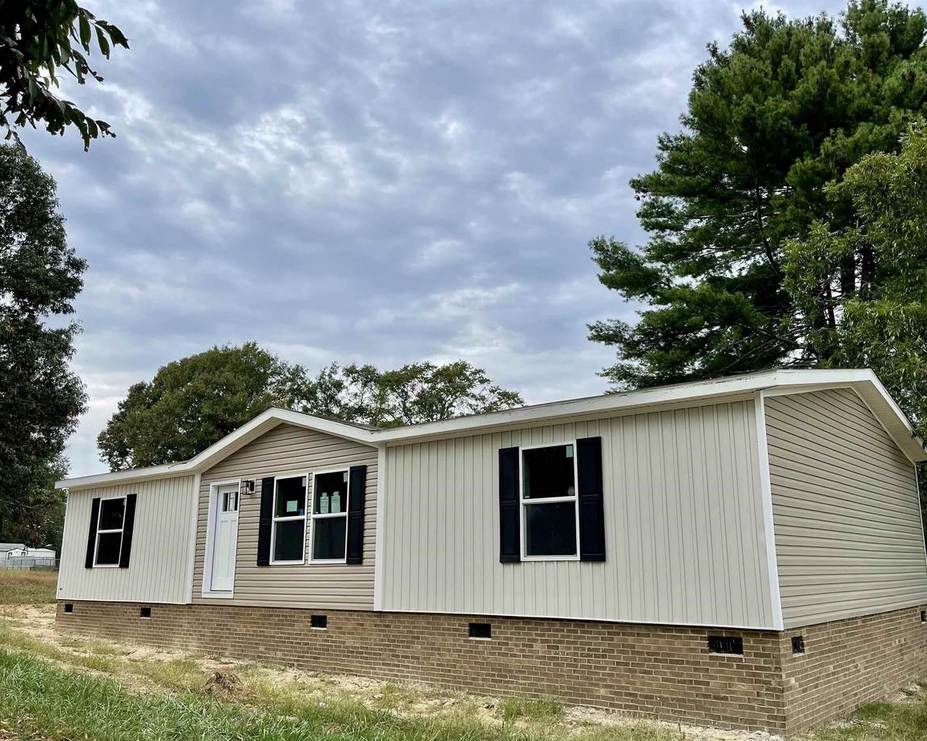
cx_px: 483
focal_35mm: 27
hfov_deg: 64.1
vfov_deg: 53.2
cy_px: 384
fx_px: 741
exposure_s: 1/1011
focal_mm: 5.1
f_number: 1.6
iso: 32
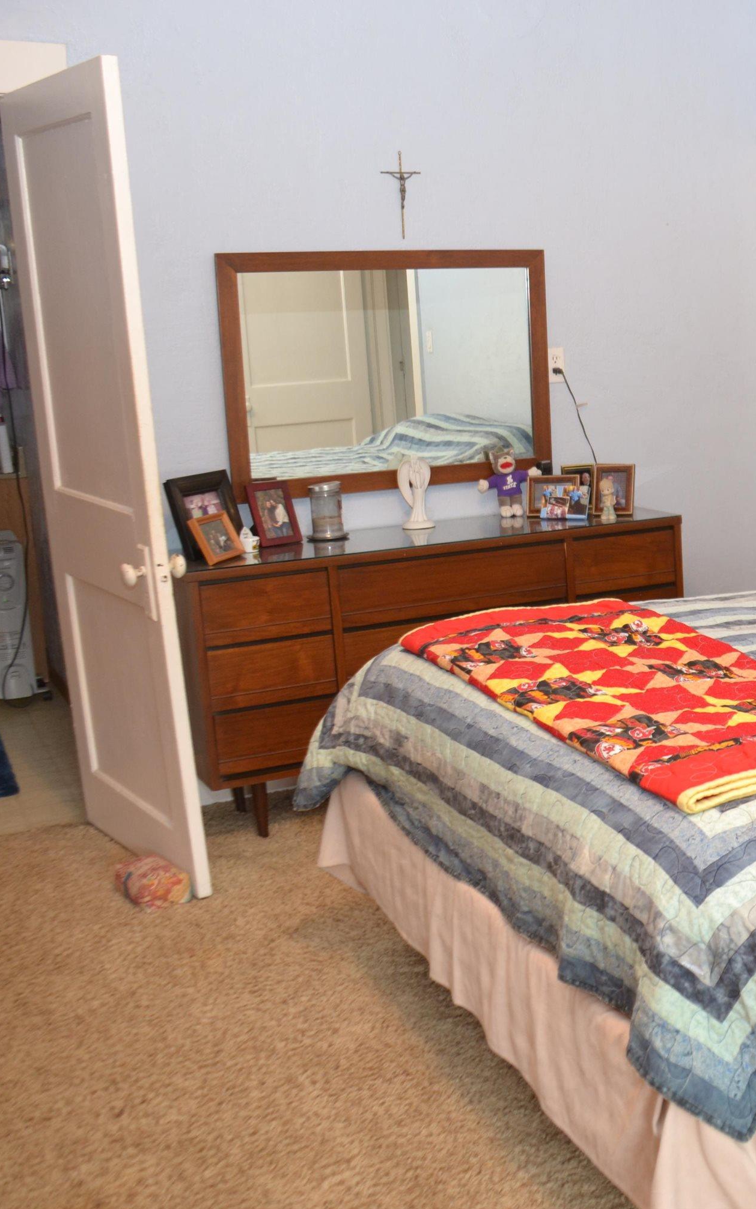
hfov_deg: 28.2
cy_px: 596
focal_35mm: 42
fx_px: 1385
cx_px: 796
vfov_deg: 47.2
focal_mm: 18
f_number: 4
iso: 400
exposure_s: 1/15
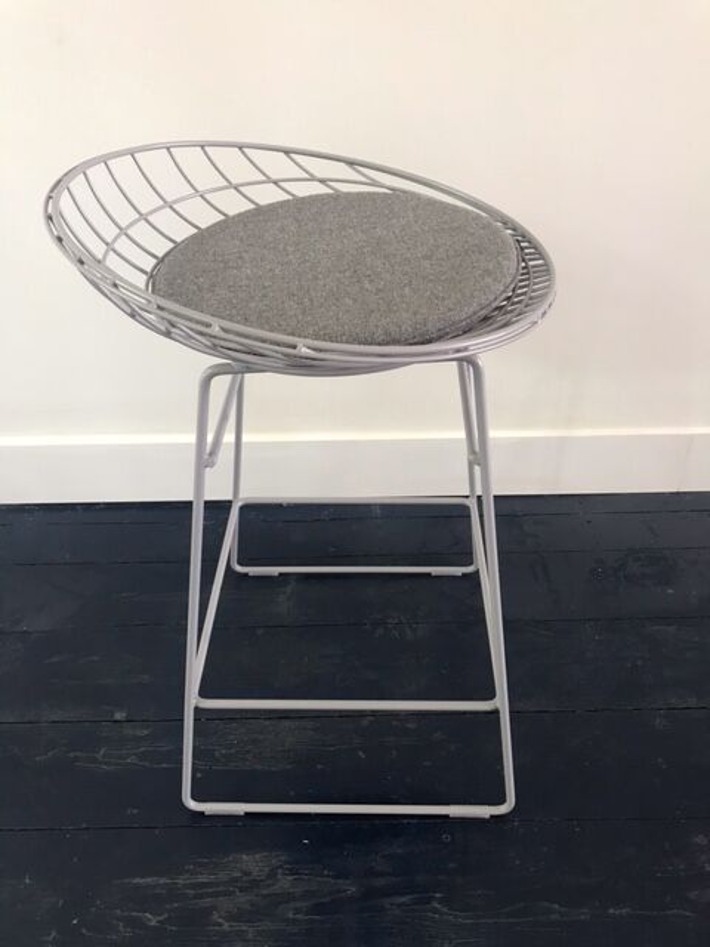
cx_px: 355
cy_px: 474
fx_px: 766
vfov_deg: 63.4
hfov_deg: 49.7
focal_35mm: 28
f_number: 1.8
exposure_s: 1/17
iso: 50
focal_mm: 3.99
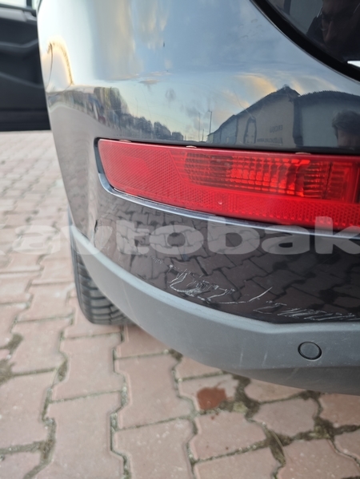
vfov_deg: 73.9
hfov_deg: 58.9
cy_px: 240
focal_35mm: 23
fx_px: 319
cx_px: 180
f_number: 1.63
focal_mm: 8.72
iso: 160
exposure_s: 1/50
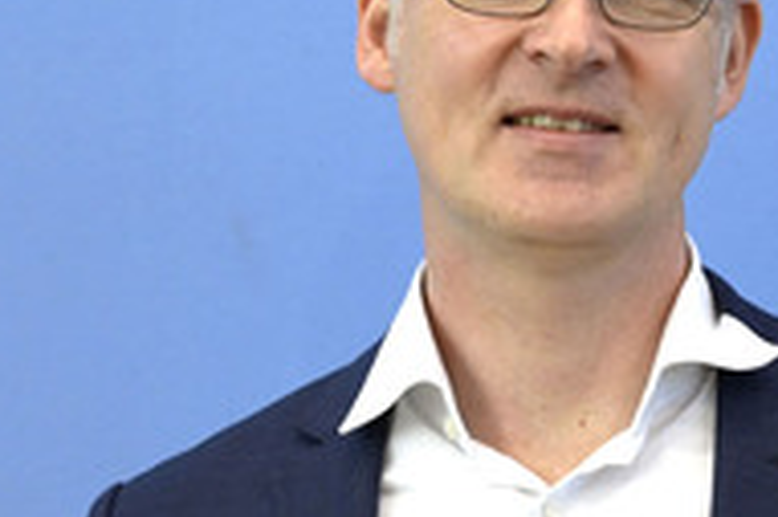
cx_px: 552
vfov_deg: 7.1
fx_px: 4189
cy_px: 256
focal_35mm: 194
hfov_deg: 10.6
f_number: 5.6
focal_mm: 82
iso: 3200
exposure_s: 1/500
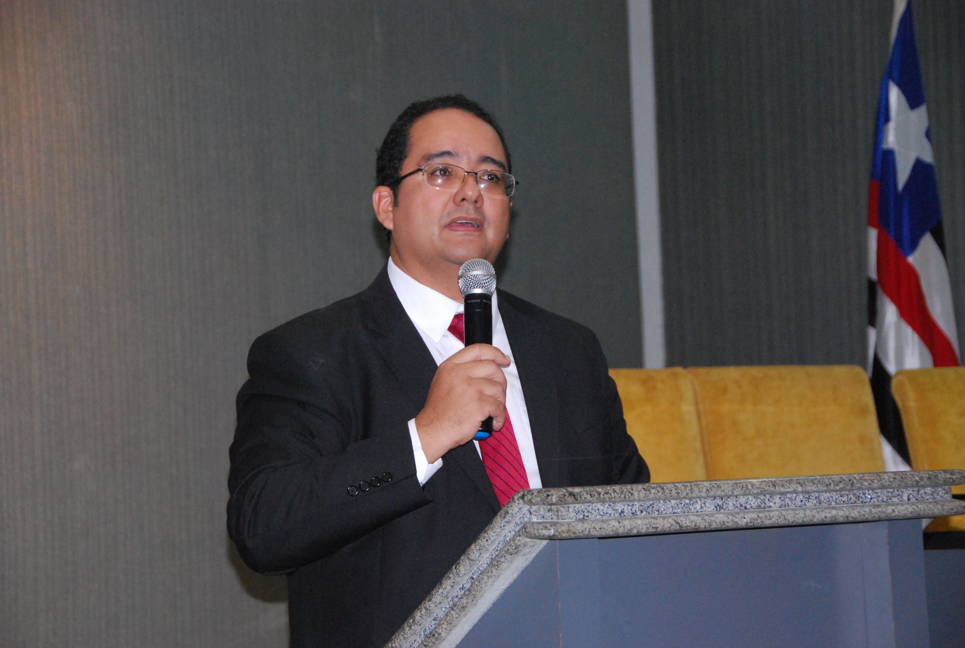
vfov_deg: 12.2
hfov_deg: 18.1
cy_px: 324
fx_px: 3022
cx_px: 482
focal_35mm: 112
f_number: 5.6
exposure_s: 1/60
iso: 1600
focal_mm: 75
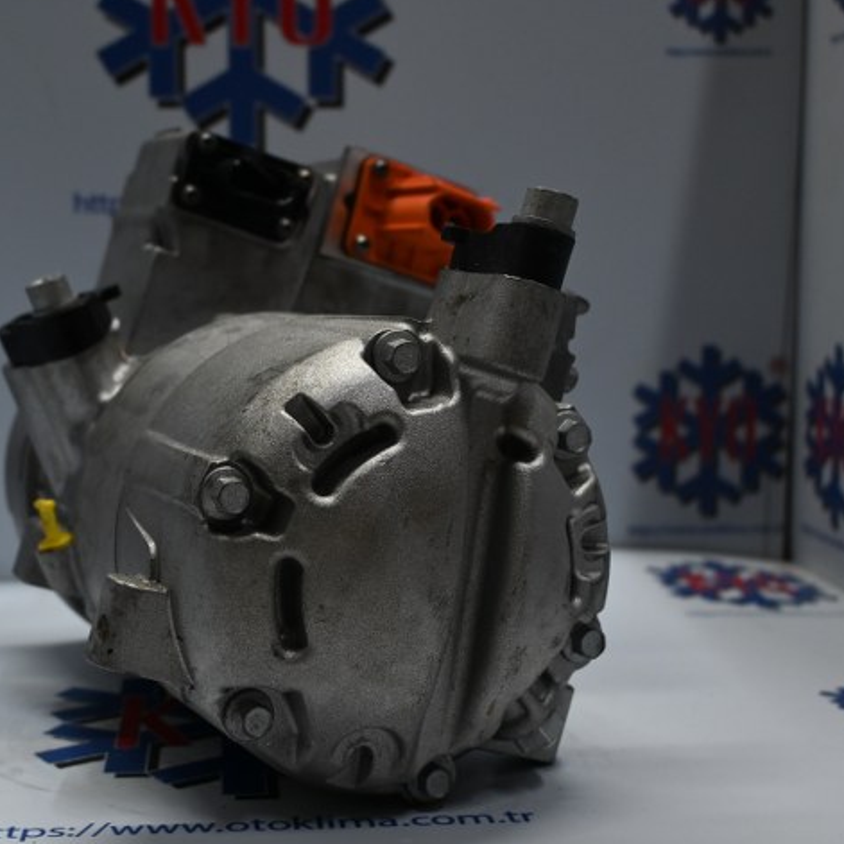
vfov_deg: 32.2
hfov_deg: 31.9
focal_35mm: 53
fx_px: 1464
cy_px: 436
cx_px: 283
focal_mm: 24.5
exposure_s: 1/125
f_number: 4.2
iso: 560
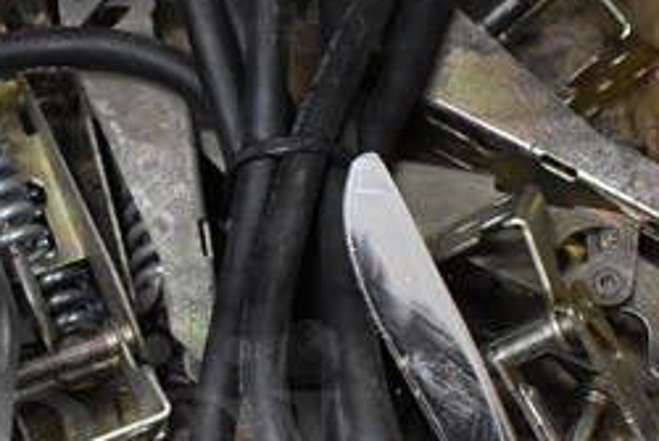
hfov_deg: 29.9
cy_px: 457
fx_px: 1209
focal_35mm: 66
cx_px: 156
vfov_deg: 19.9
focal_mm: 18
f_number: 3.5
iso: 3600
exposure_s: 1/125
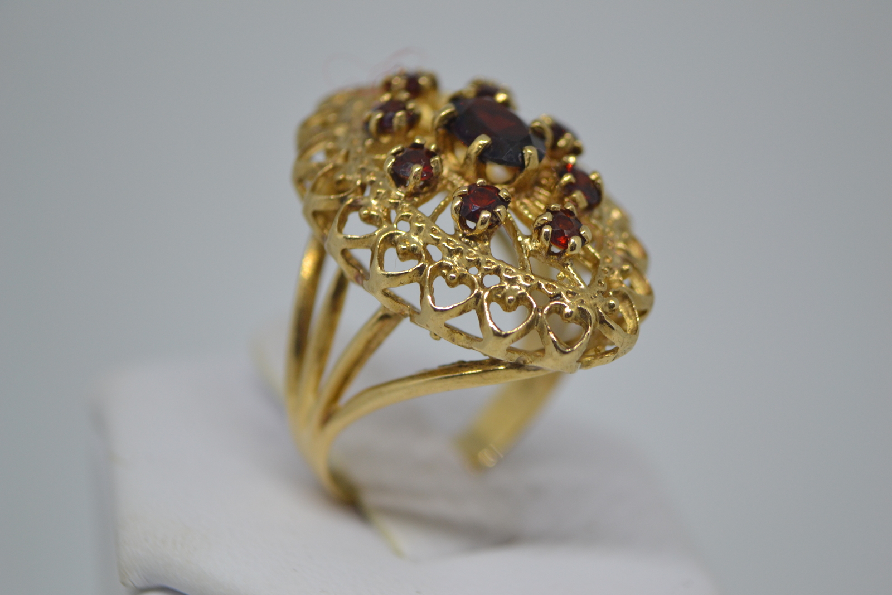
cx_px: 446
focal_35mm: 75
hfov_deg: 27.0
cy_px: 298
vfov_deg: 18.2
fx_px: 1858
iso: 400
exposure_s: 1/50
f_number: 5.6
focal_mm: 50
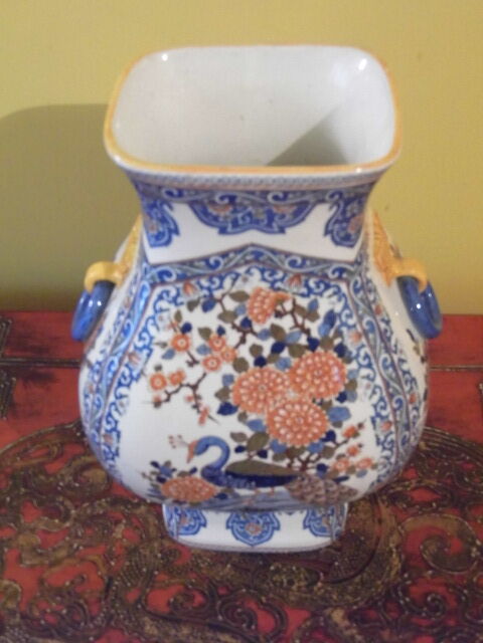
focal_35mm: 42
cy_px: 322
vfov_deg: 44.8
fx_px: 781
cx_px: 242
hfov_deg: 34.3
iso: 400
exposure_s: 1/8
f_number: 3.3
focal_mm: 7.6
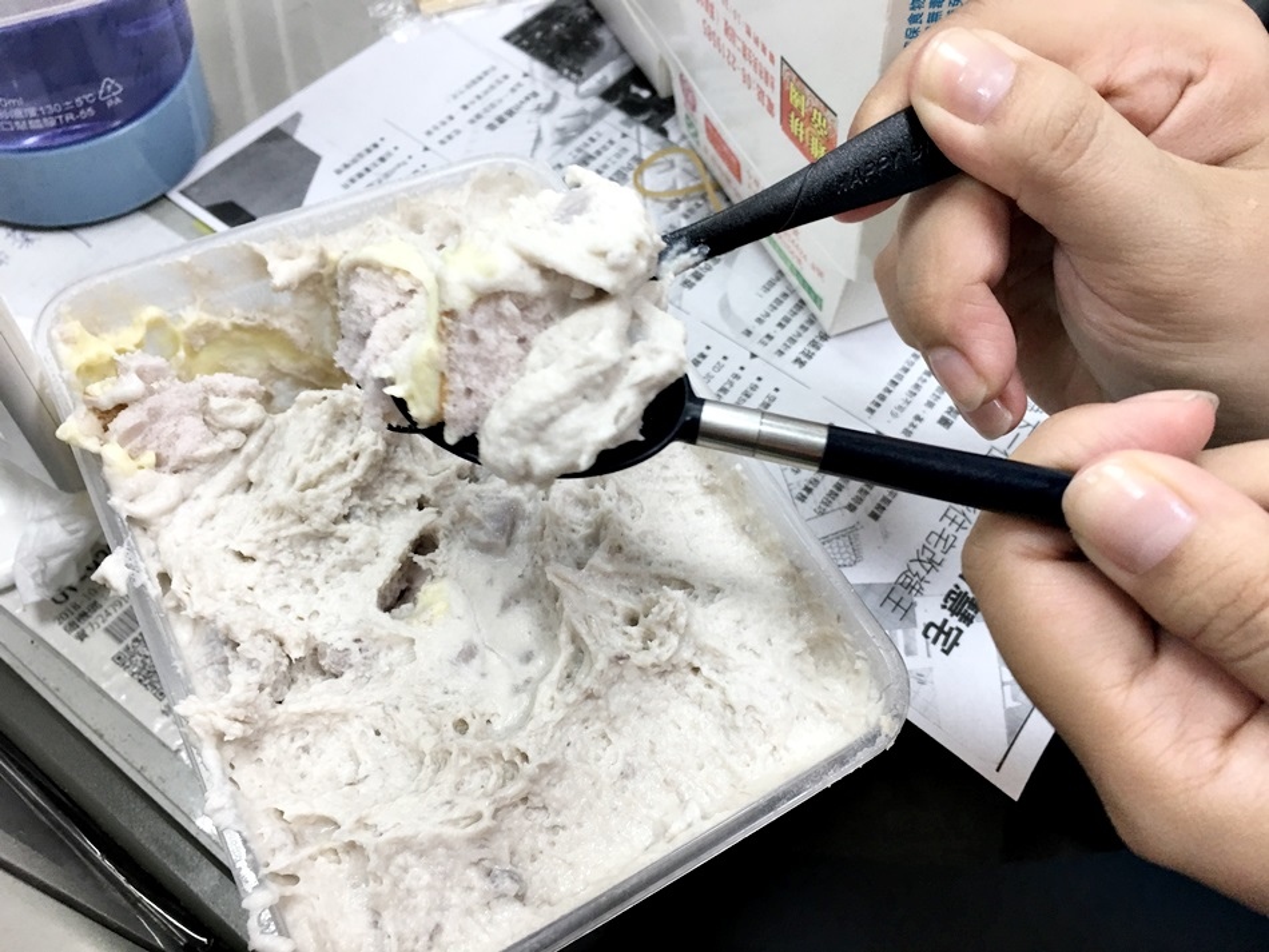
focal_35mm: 29
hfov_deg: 61.6
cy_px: 476
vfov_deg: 48.2
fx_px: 1063
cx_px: 634
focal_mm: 4.15
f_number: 2.2
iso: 40
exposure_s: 1/30
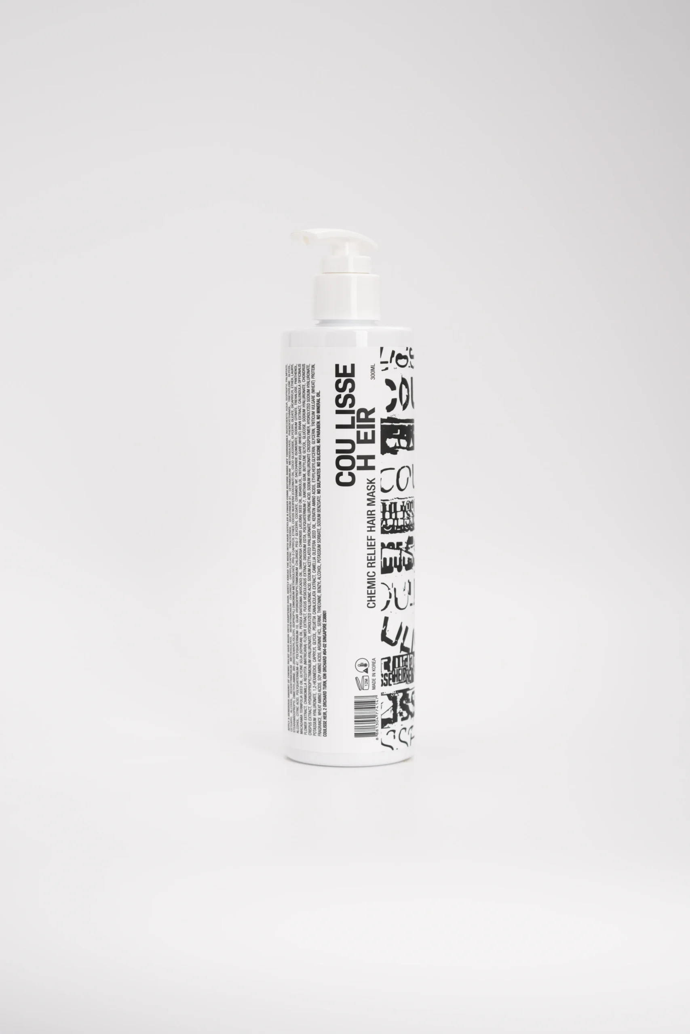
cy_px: 517
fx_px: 2052
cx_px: 345
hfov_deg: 19.1
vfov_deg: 28.3
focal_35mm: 71
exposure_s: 1/200
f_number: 2.8
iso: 100
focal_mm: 47.6
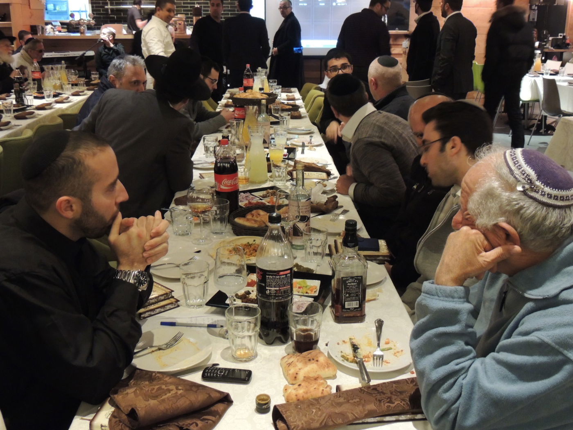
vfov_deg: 36.0
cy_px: 215
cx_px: 286
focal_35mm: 40
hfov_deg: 46.8
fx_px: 662
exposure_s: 1/13
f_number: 3.3
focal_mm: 7.1
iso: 800
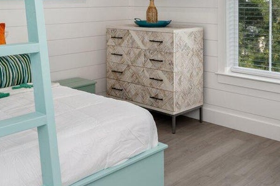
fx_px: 373
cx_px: 157
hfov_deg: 41.1
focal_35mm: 48
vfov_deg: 26.5
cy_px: -1
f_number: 9
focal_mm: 14
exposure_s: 1/40
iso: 200
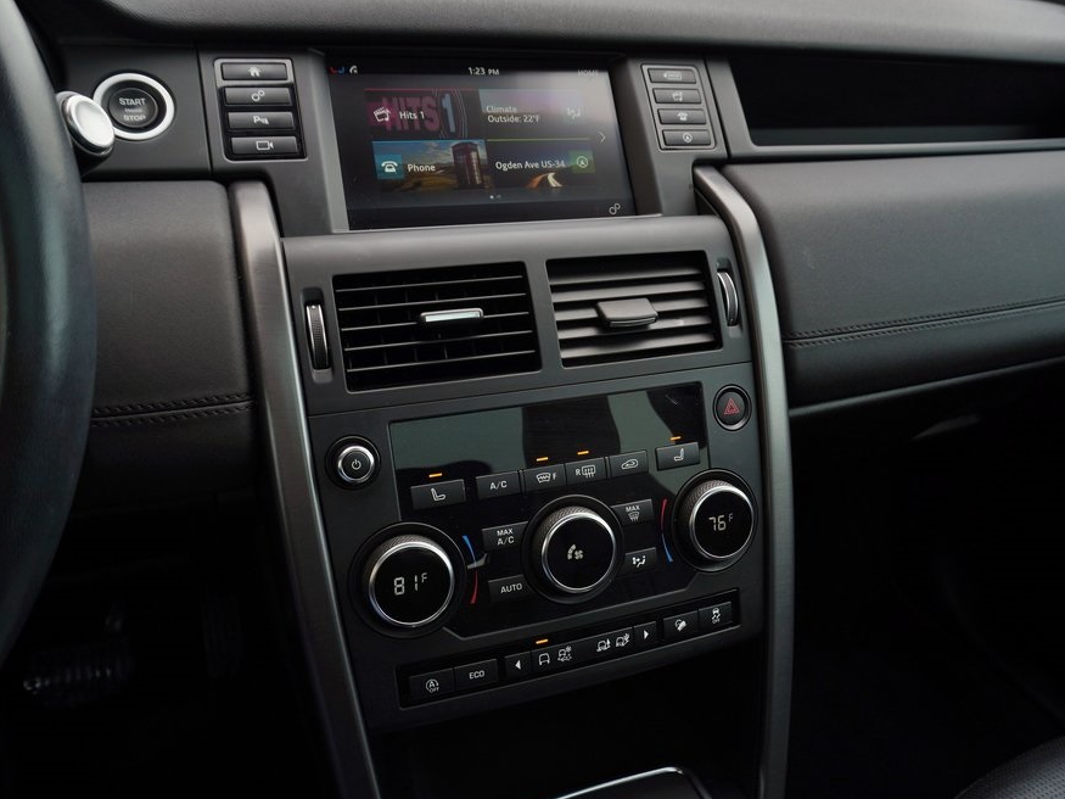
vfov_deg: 51.3
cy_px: 404
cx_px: 538
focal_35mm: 27
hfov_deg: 65.3
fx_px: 831
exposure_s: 1/60
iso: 100
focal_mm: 16
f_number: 6.3
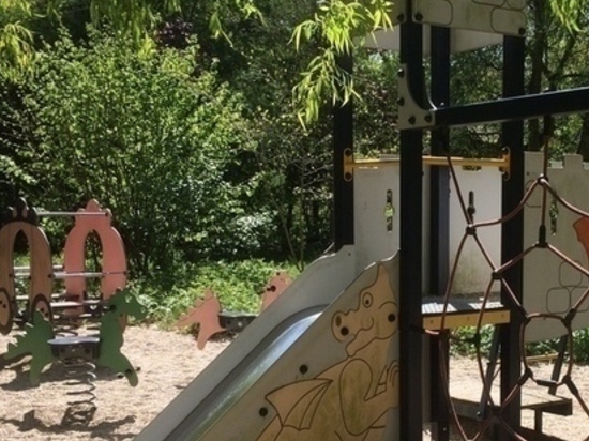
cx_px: 421
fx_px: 918
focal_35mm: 54
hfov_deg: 35.0
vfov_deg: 26.9
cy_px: 278
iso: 32
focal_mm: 4.15
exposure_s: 1/1244
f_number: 2.2
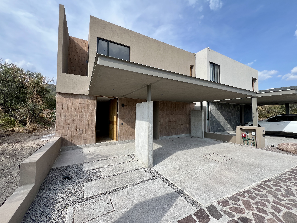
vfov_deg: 89.9
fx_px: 112
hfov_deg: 106.2
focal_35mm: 13
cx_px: 148
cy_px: 112
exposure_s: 1/791
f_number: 1.8
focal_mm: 1.57
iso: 32
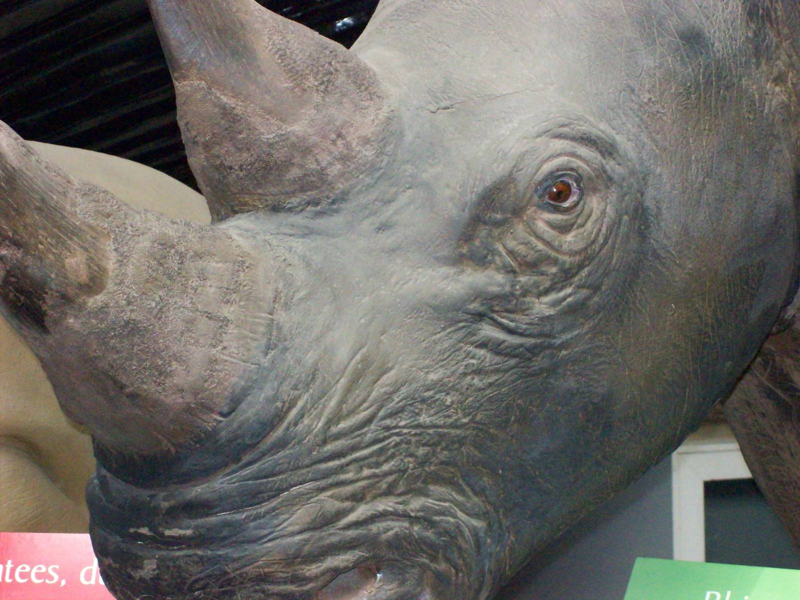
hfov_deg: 18.2
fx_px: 2496
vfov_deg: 13.7
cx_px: 400
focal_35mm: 108
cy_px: 300
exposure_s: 1/257
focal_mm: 18
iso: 400
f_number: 4.8
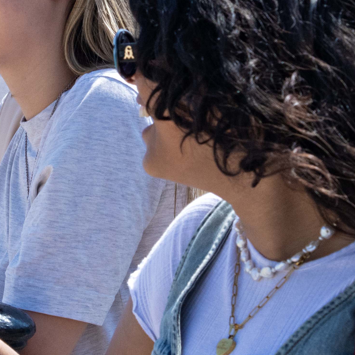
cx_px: -60
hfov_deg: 6.3
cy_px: 99
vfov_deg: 6.4
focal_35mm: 275
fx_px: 3191
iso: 400
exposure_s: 1/800
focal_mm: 58
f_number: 10
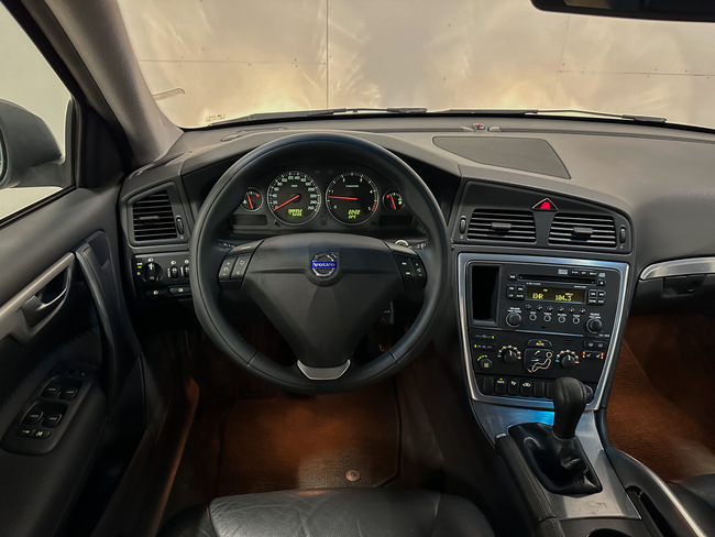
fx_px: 496
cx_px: 358
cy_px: 268
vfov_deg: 56.8
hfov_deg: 71.6
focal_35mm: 24
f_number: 1.78
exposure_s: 1/33
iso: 1000
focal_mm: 6.86
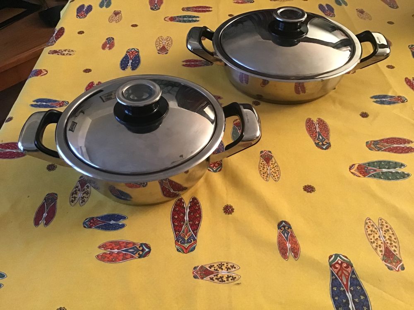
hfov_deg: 58.4
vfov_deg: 45.4
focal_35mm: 31
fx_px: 371
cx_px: 207
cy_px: 155
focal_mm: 3.3
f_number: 2.4
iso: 250
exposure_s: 1/25
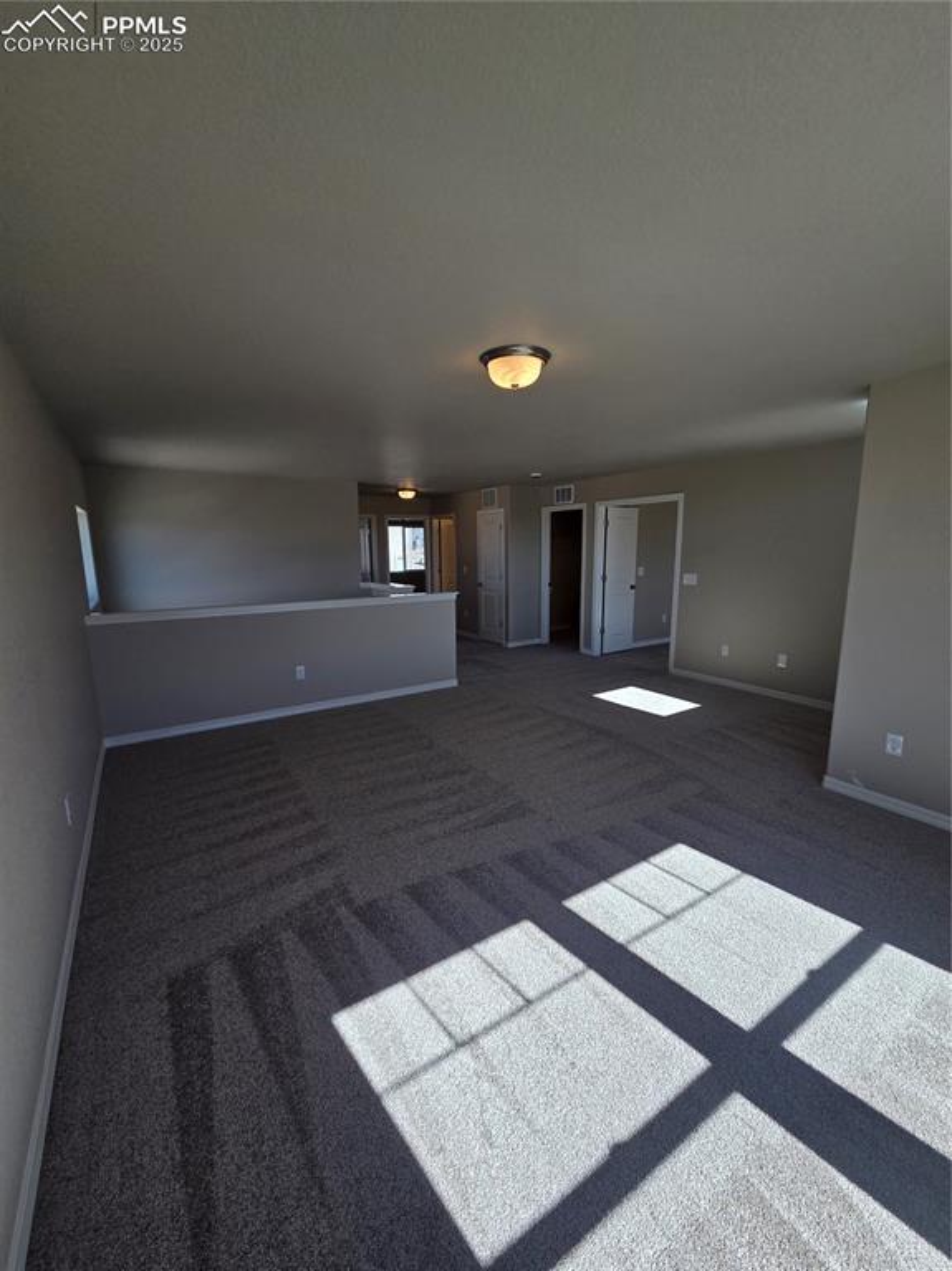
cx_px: 476
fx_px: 477
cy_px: 636
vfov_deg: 106.2
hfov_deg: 89.9
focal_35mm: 13
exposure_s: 1/633
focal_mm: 2.2
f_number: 2.2
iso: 50
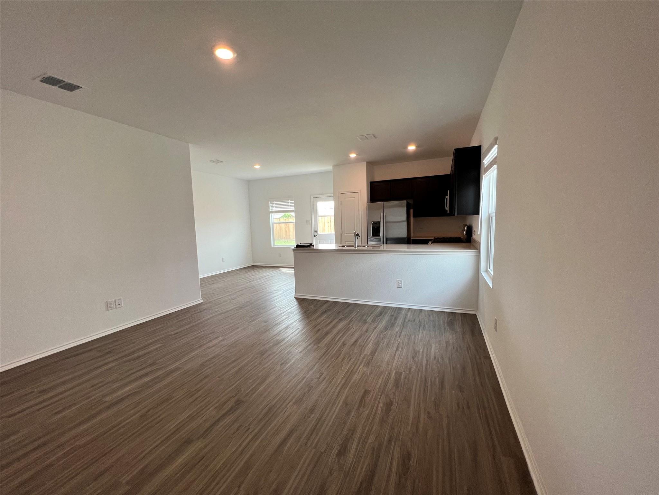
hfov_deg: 106.2
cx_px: 330
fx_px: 247
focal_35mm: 13
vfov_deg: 89.9
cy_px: 248
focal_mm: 1.57
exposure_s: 1/120
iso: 100
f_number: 1.8
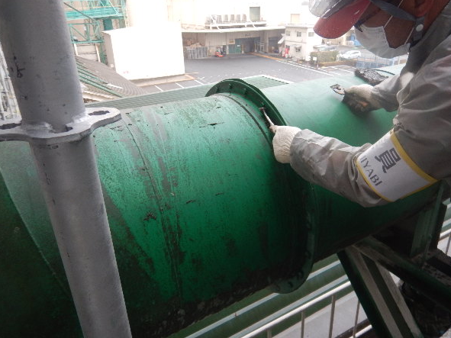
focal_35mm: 26
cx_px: 241
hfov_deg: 67.2
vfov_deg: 53.0
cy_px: 161
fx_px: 339
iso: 125
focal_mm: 4.3
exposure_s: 1/100
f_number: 2.8
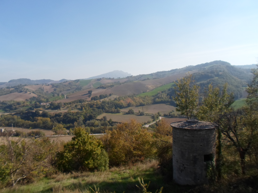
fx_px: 186
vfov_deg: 54.9
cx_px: 129
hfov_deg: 69.4
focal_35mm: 25
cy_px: 96
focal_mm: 4.5
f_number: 9.2
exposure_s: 1/90
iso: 80
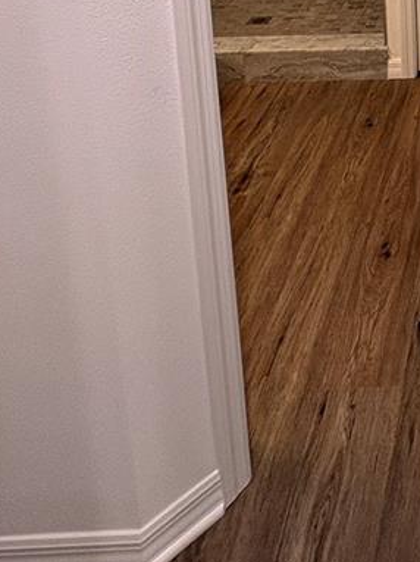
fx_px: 713
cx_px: 557
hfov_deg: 27.1
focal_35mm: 44
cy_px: -147
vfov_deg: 33.2
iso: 125
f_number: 2.2
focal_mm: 2.22
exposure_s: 1/60
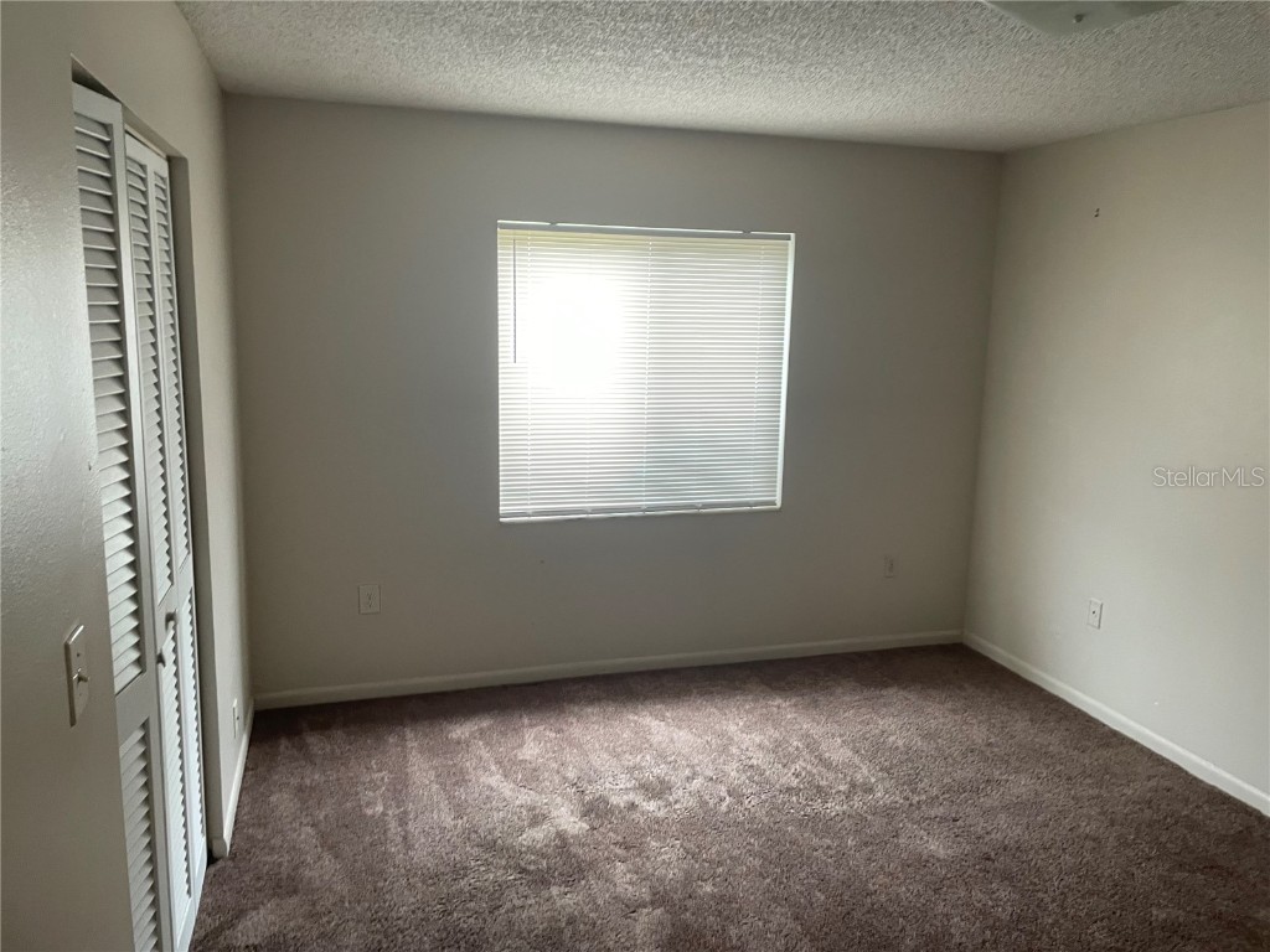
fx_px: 954
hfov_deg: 67.3
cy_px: 476
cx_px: 635
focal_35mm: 26
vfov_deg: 53.1
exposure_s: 1/60
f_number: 1.6
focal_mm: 4.2
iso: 160
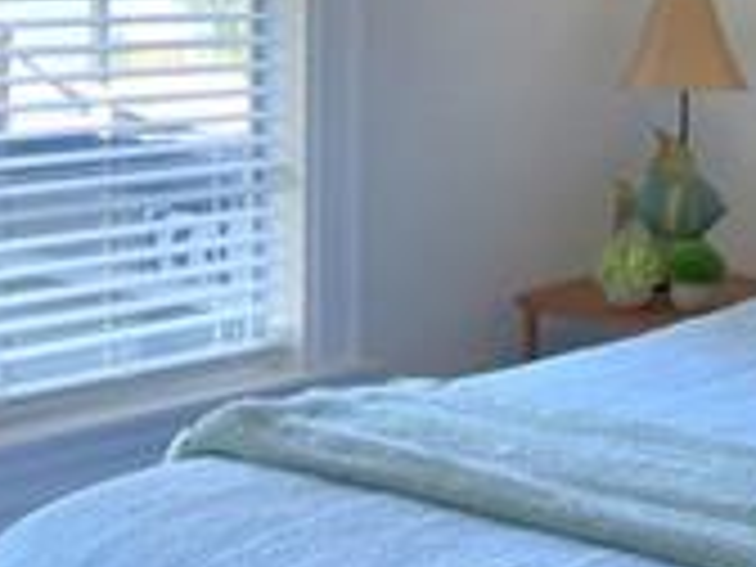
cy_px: 36
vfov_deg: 16.5
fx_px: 1922
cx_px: 675
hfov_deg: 21.8
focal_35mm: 88
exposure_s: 1/125
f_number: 4.5
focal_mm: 10
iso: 320
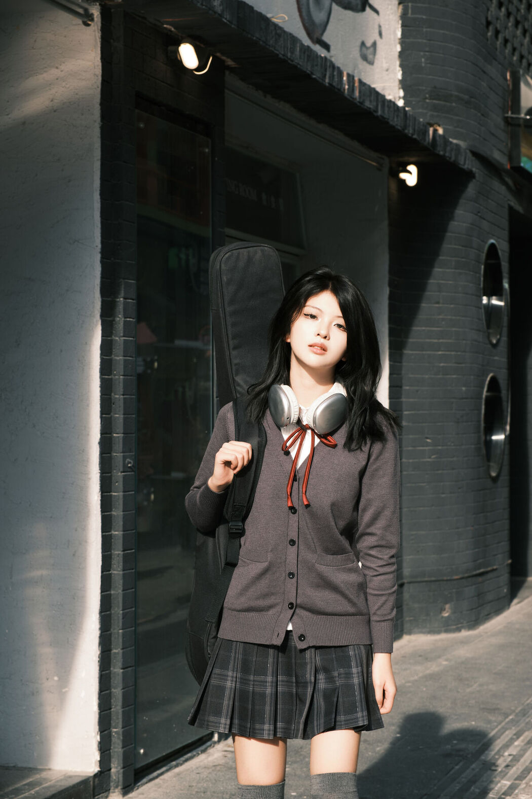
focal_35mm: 75
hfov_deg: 18.2
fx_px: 1662
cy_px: 400
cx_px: 266
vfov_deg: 27.0
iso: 200
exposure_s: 1/200
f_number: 5.6
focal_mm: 50
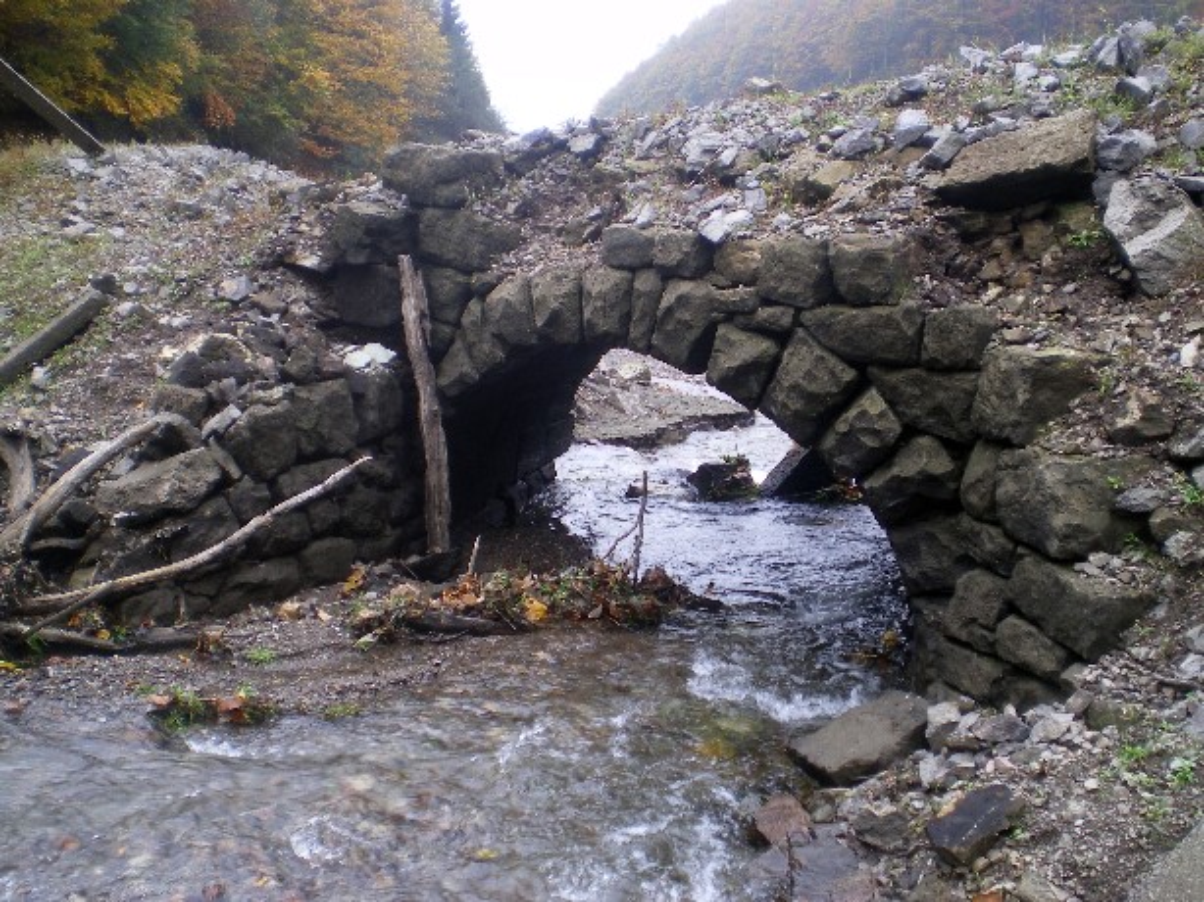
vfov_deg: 37.7
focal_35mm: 38
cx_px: 602
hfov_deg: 49.0
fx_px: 1321
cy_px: 451
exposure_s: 1/60
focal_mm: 6.3
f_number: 3.1
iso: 64
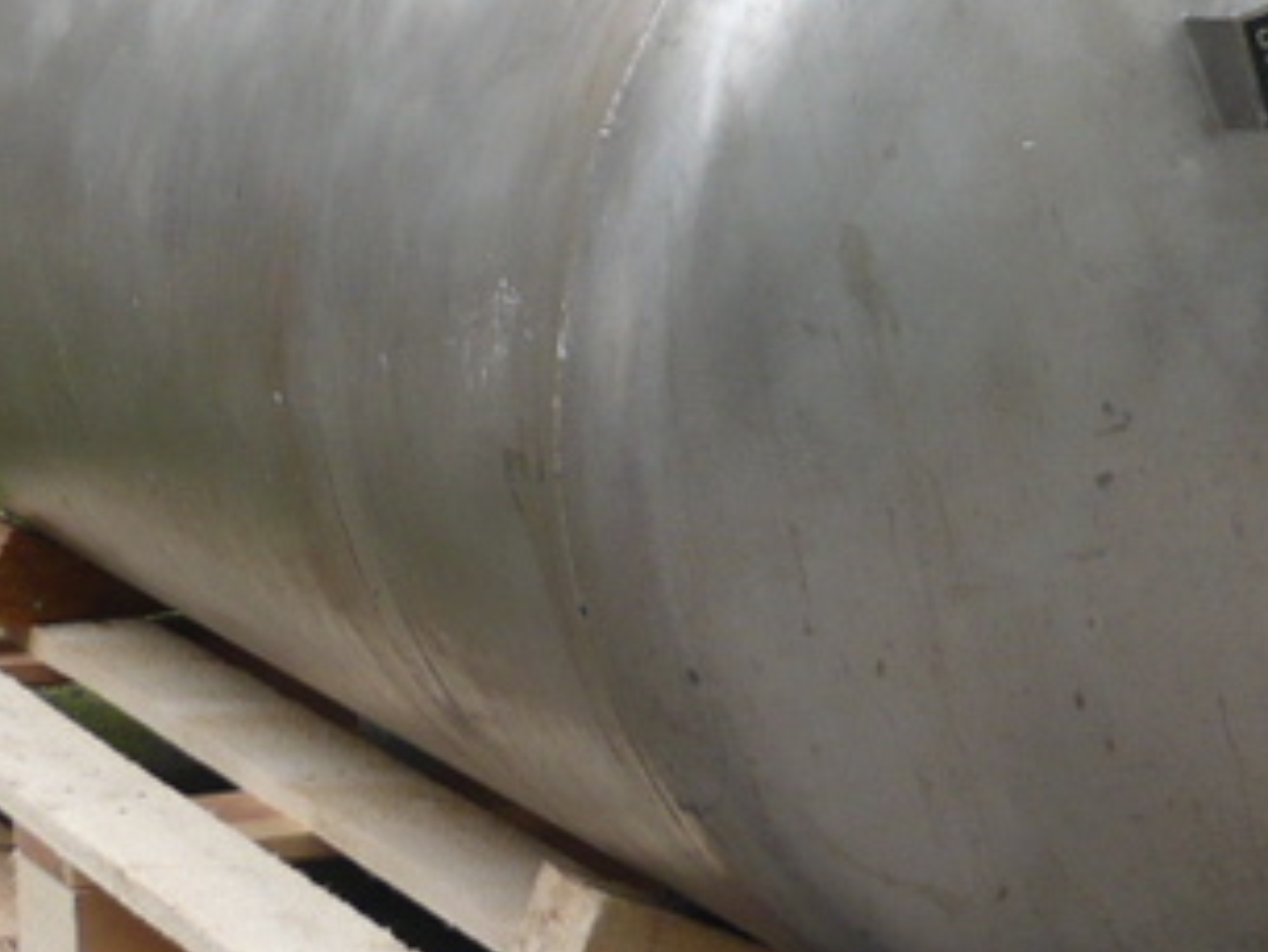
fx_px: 4617
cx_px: 644
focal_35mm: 126
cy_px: 283
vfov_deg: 11.8
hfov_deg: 15.6
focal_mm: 6.6
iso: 100
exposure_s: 1/125
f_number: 3.3
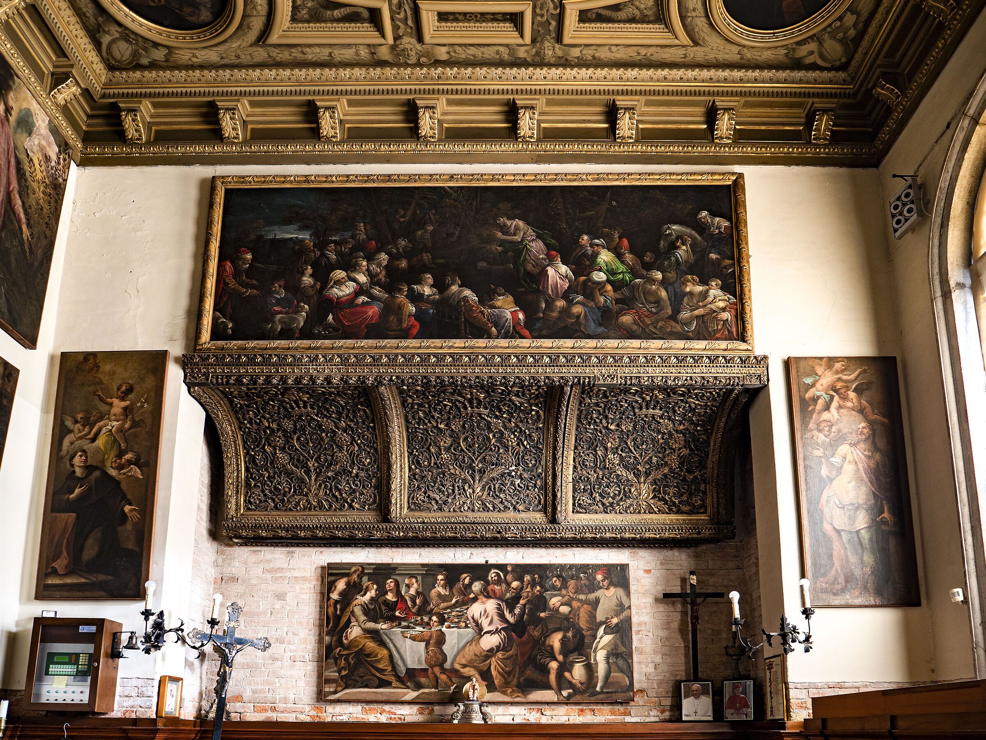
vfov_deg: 56.8
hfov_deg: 71.6
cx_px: 493
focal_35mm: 24
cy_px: 370
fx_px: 684
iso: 200
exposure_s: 1/15
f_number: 2.8
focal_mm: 12
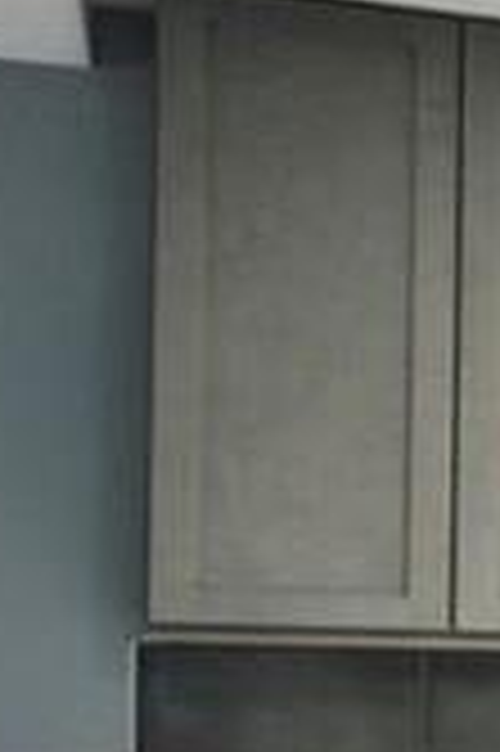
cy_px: 729
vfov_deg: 15.1
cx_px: 2887
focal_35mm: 134
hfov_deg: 5.4
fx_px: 2797
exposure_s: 1/5
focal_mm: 14
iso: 400
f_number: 8
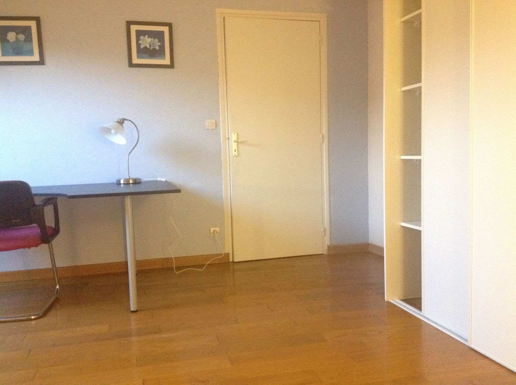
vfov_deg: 40.6
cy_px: 192
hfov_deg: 52.7
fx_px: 521
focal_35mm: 35
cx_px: 258
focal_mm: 4.28
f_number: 2.4
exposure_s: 1/15
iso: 800
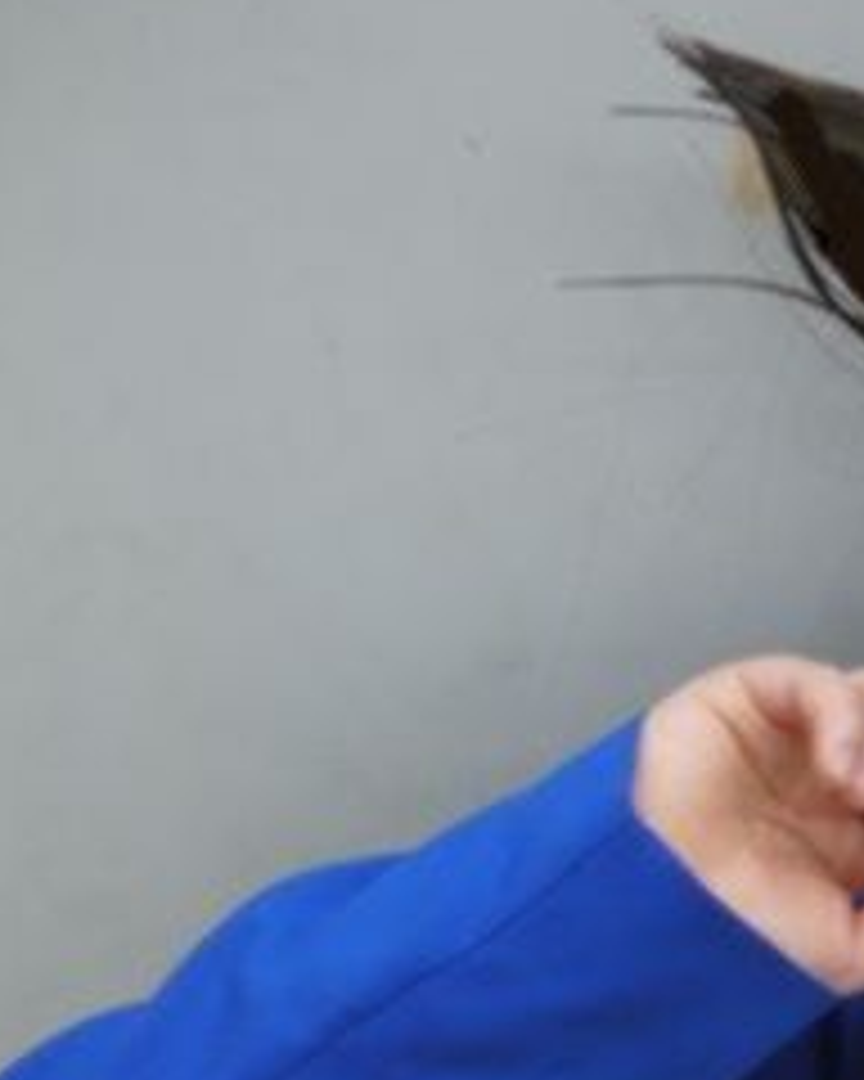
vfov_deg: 21.6
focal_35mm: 85
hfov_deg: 17.6
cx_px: 878
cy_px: 1107
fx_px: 2717
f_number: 3.9
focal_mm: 17
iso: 400
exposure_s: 1/30
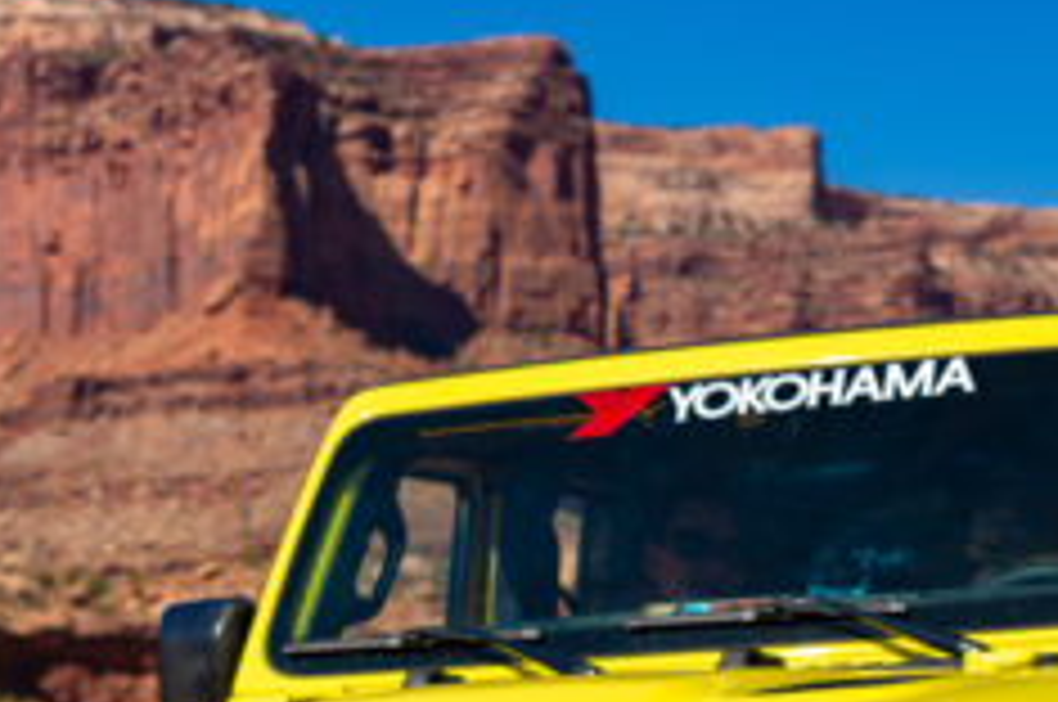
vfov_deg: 10.1
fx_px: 3845
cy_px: 1012
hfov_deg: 15.6
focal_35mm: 131
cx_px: 378
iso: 80
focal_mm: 40
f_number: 4
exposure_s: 1/320
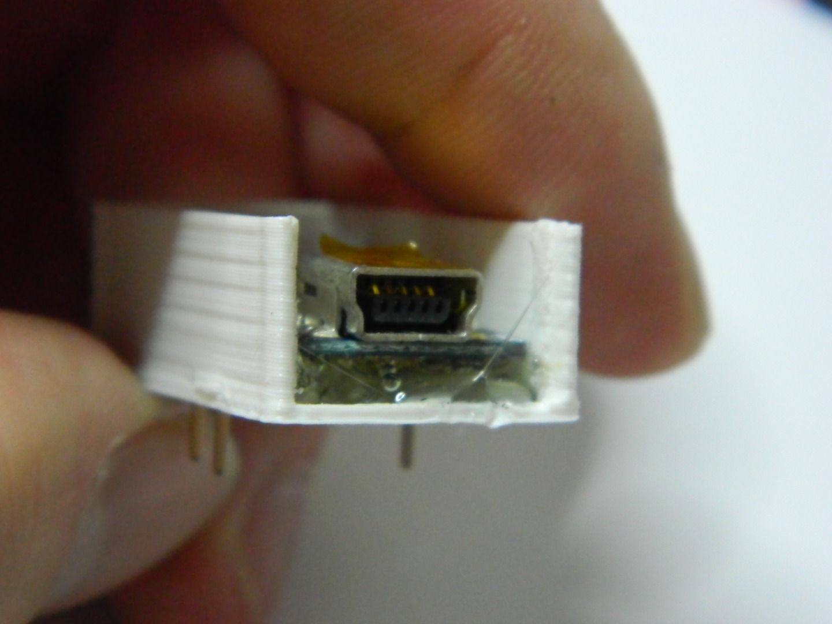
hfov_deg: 19.1
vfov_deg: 14.4
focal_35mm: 103
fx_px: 2476
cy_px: 312
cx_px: 416
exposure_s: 1/15
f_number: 4.5
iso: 200
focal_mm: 18.6
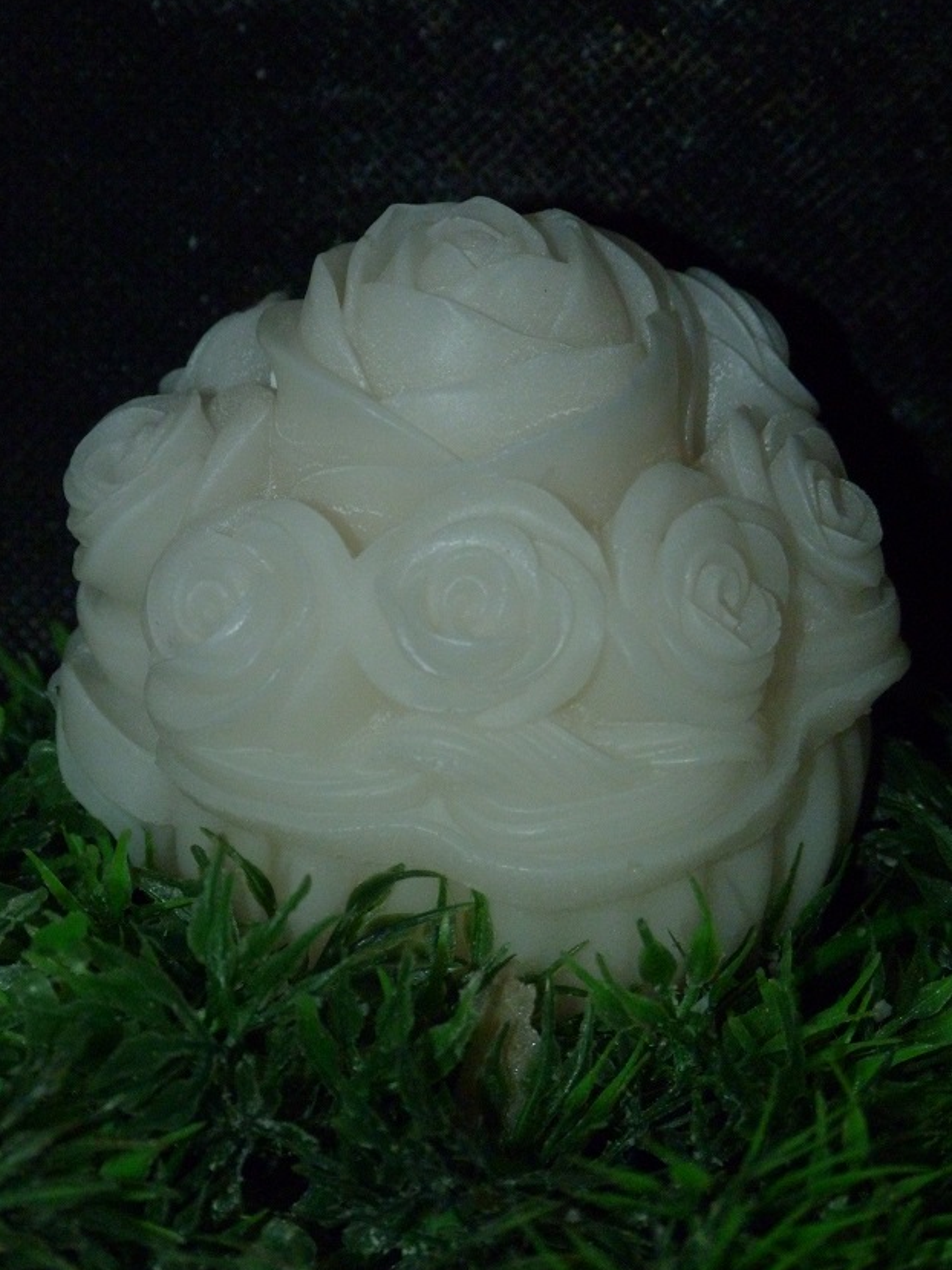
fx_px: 5499
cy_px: 624
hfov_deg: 9.9
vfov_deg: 13.2
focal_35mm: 150
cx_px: 493
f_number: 3.6
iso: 400
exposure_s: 1/125
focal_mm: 25.9
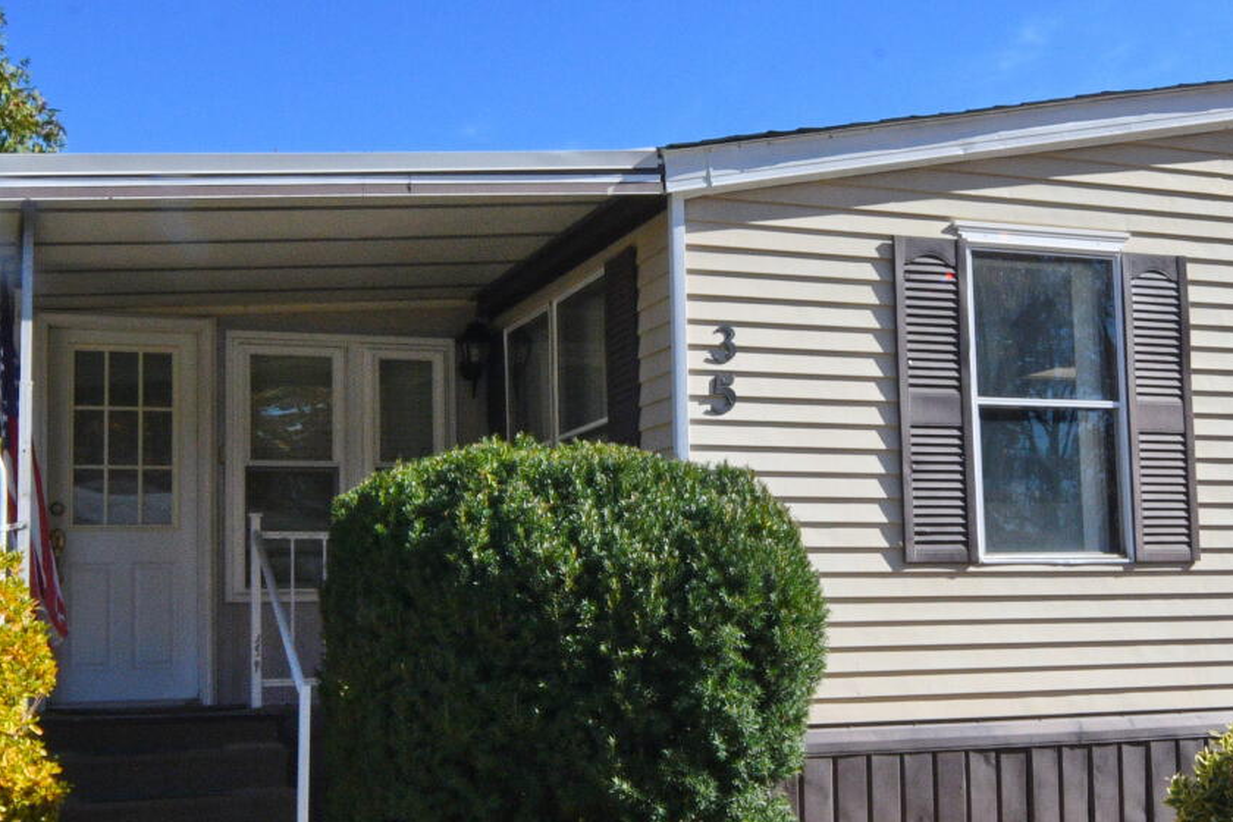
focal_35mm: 50
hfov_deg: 39.6
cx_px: 672
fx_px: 1712
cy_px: 470
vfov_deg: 27.0
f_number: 22
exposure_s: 1/250
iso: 800
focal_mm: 14
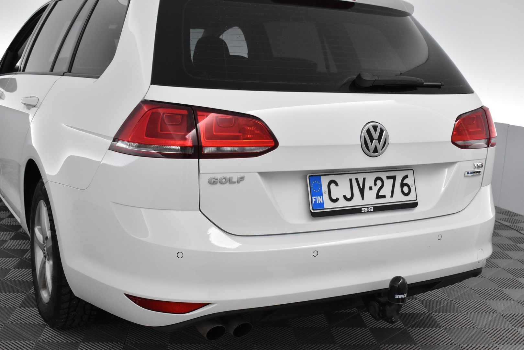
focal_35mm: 44
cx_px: 262
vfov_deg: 30.9
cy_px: 175
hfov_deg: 45.0
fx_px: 633
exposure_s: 1/160
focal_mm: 29
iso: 3200
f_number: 6.3
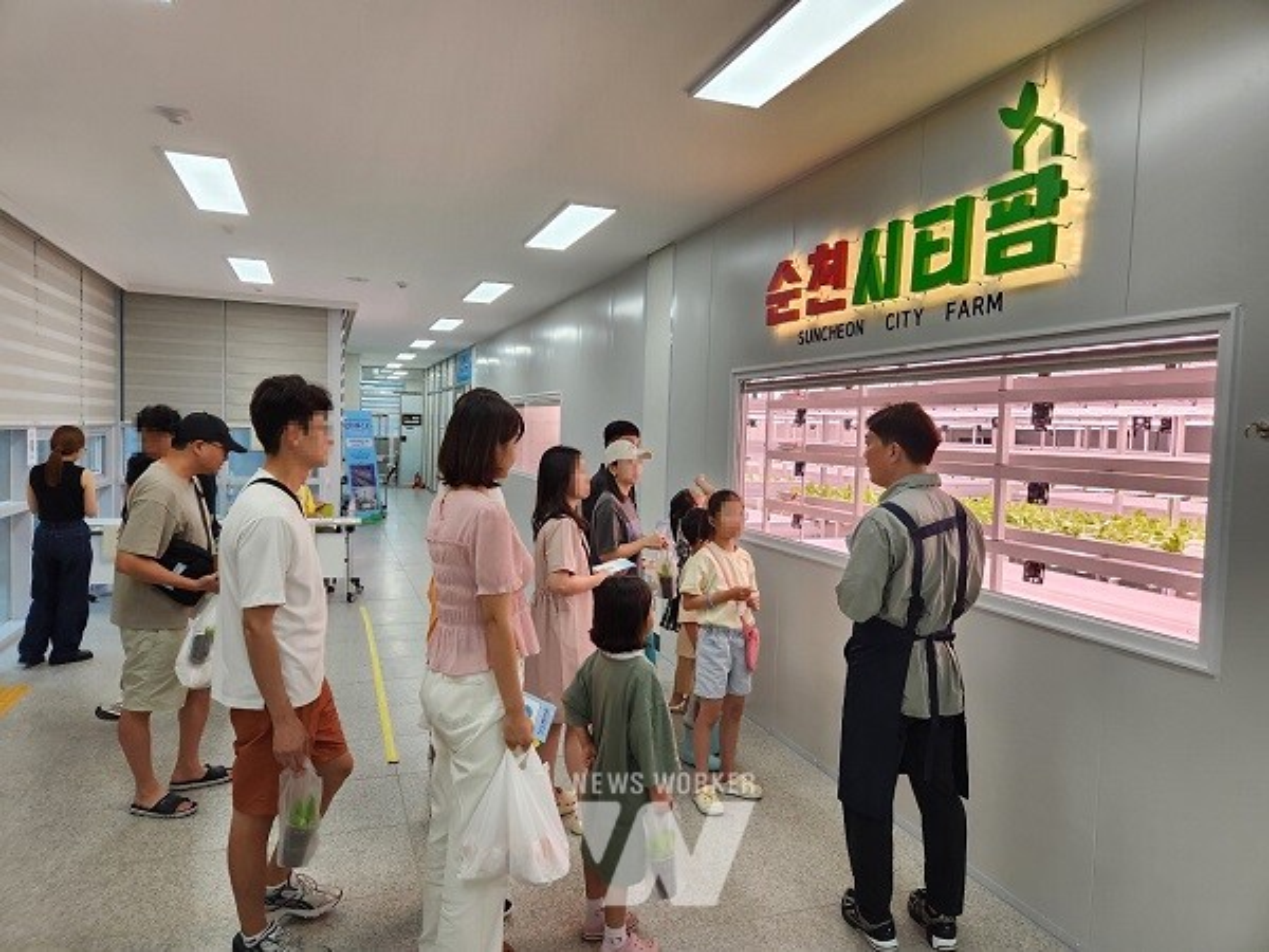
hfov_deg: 73.9
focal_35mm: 23
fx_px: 843
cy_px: 476
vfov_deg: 58.9
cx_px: 634
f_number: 1.8
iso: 100
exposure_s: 1/180
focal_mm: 5.4
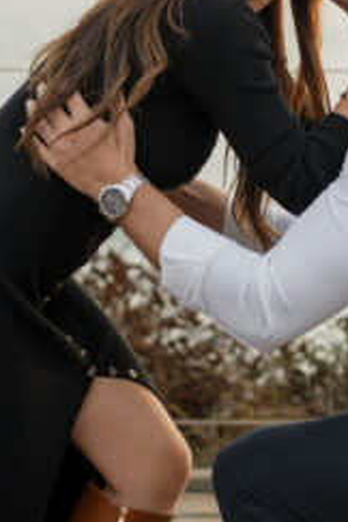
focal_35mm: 211
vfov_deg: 9.7
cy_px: 163
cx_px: 214
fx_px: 3059
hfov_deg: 6.5
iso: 125
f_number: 2
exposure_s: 1/800
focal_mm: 50
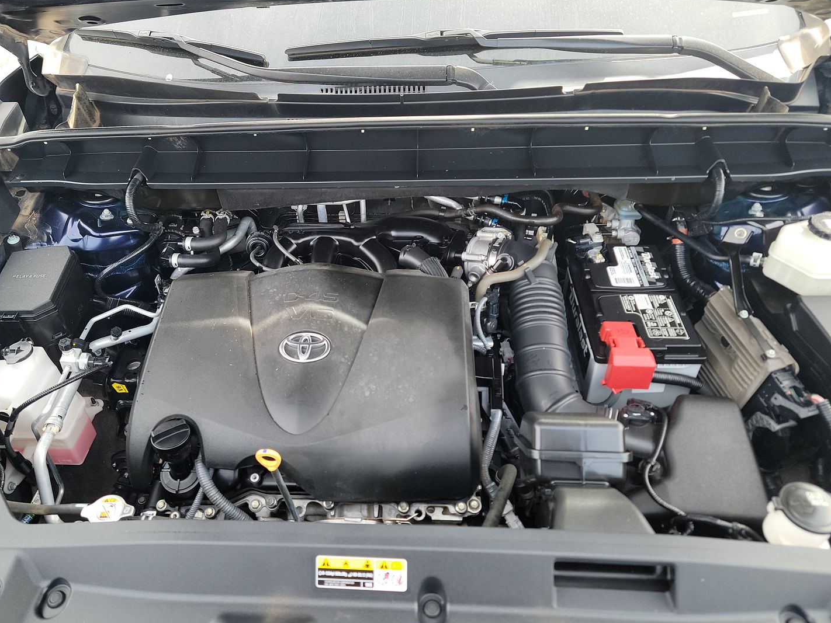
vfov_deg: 51.3
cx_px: 373
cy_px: 287
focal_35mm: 27
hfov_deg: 65.2
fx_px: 648
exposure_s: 1/60
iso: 65
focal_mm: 6.7
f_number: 1.8
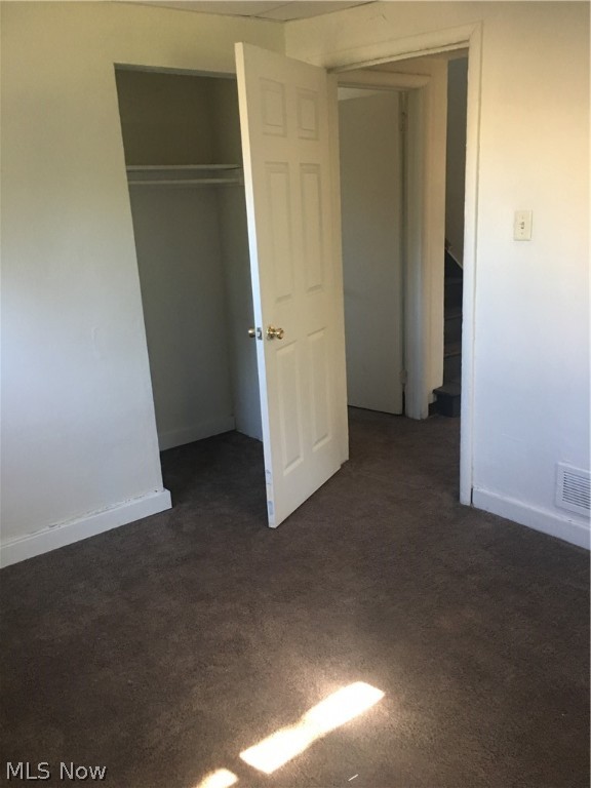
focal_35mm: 29
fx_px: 660
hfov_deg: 48.2
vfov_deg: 61.7
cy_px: 394
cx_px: 296
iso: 64
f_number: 2.2
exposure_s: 1/15
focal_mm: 4.15
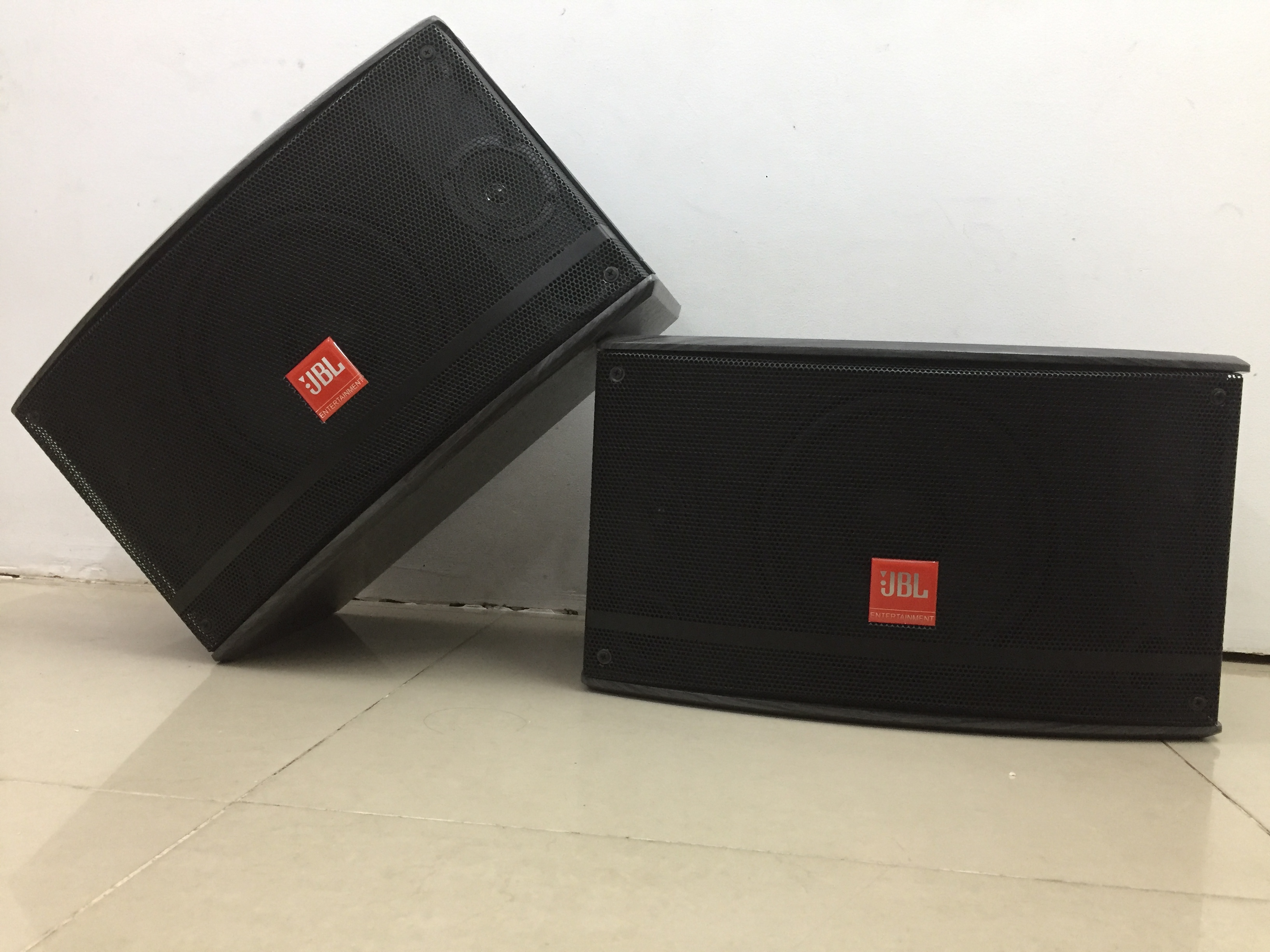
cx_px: 635
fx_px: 1064
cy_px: 476
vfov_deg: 48.2
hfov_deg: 61.7
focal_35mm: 29
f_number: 2.2
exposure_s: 1/33
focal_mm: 4.15
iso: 200
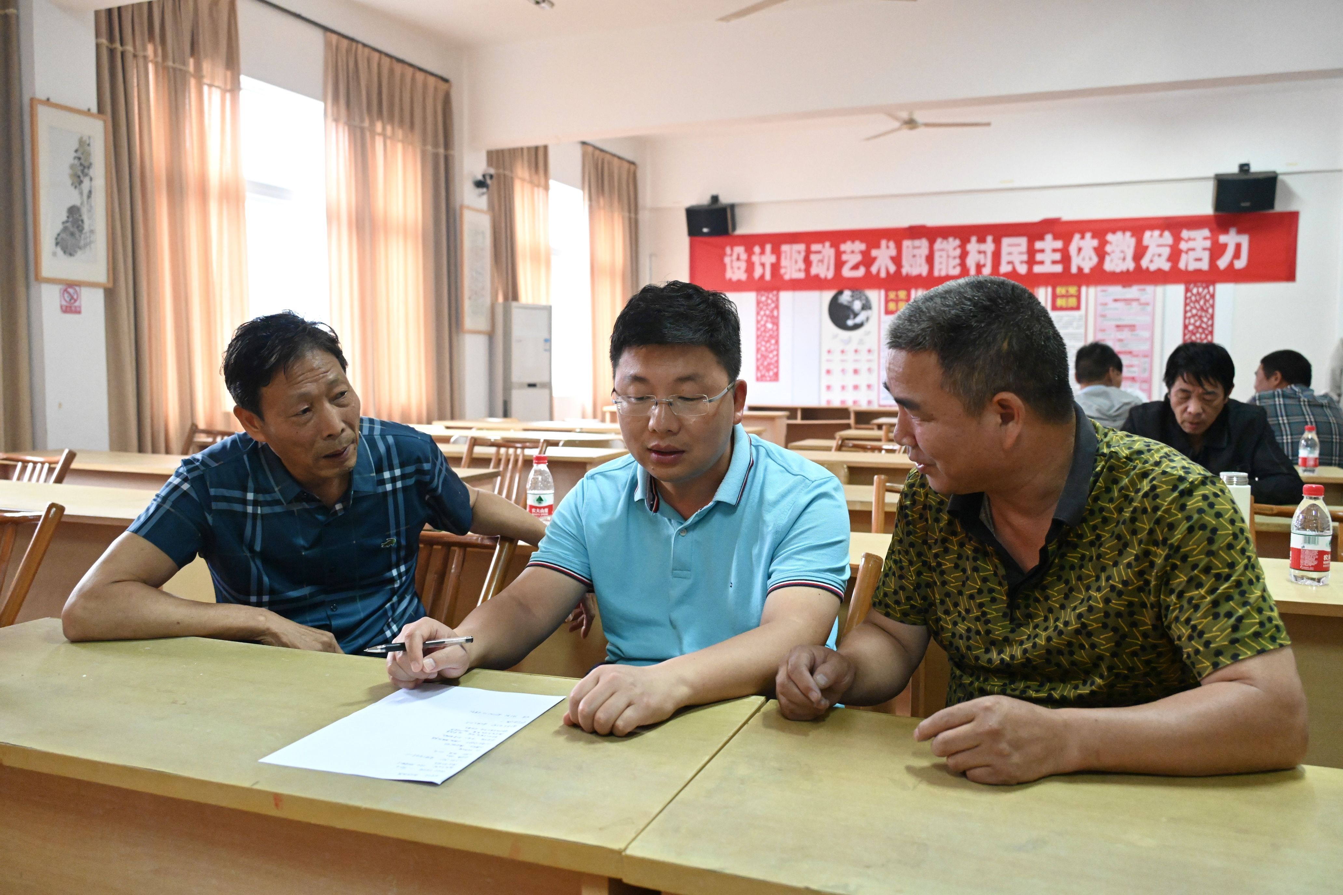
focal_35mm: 29
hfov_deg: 63.7
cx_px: 672
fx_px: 1082
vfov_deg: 45.0
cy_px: 448
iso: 8000
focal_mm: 29
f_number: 4.5
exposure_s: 1/125
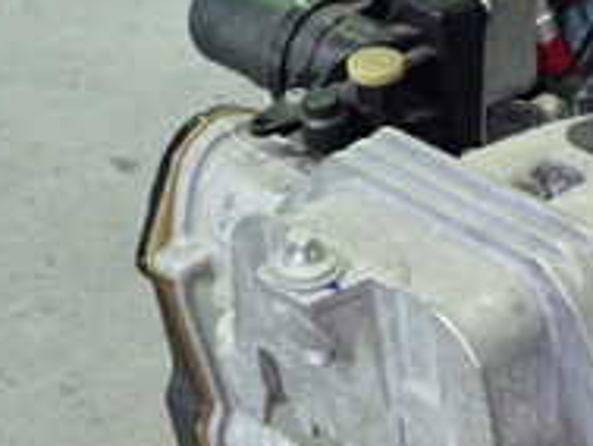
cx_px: 700
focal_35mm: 95
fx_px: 1628
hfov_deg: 19.5
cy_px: 496
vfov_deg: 15.2
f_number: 2.3
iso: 800
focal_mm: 5.4
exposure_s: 1/25
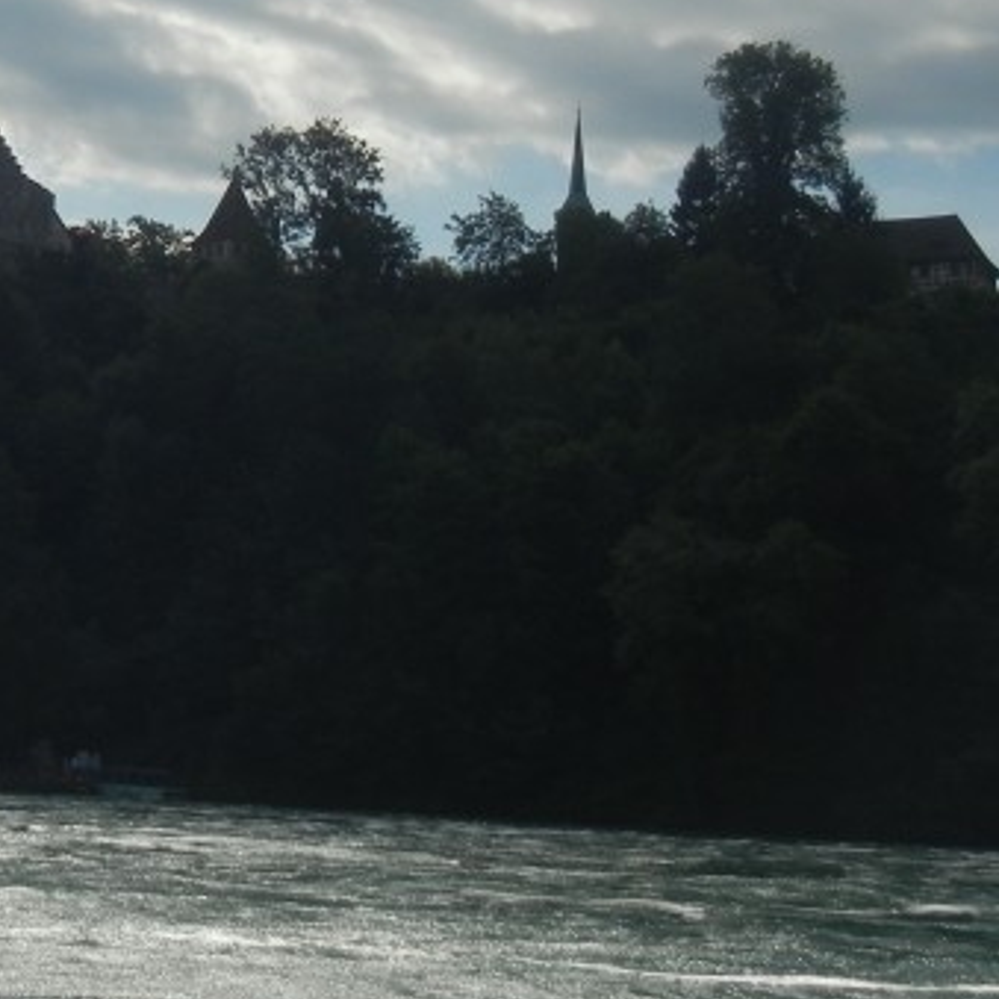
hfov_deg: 21.2
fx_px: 2612
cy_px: 239
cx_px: 109
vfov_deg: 21.5
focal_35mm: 80
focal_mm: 5.4
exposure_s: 1/1100
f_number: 7
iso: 160
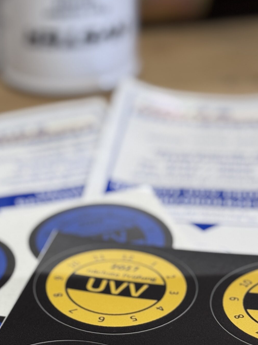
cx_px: 64
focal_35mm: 92
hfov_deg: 16.0
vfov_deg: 21.3
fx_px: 914
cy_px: 175
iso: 100
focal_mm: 6.76
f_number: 1.78
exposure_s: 1/100
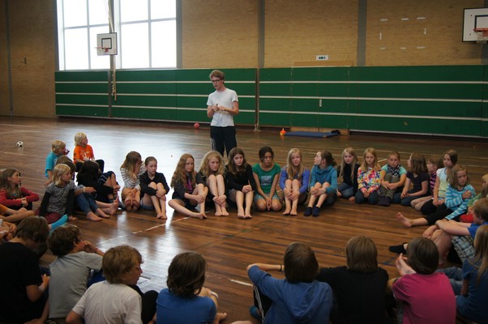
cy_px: 162
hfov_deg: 49.6
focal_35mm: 39
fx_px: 528
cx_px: 244
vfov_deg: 34.1
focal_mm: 26
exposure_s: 1/50
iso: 400
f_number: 4.5
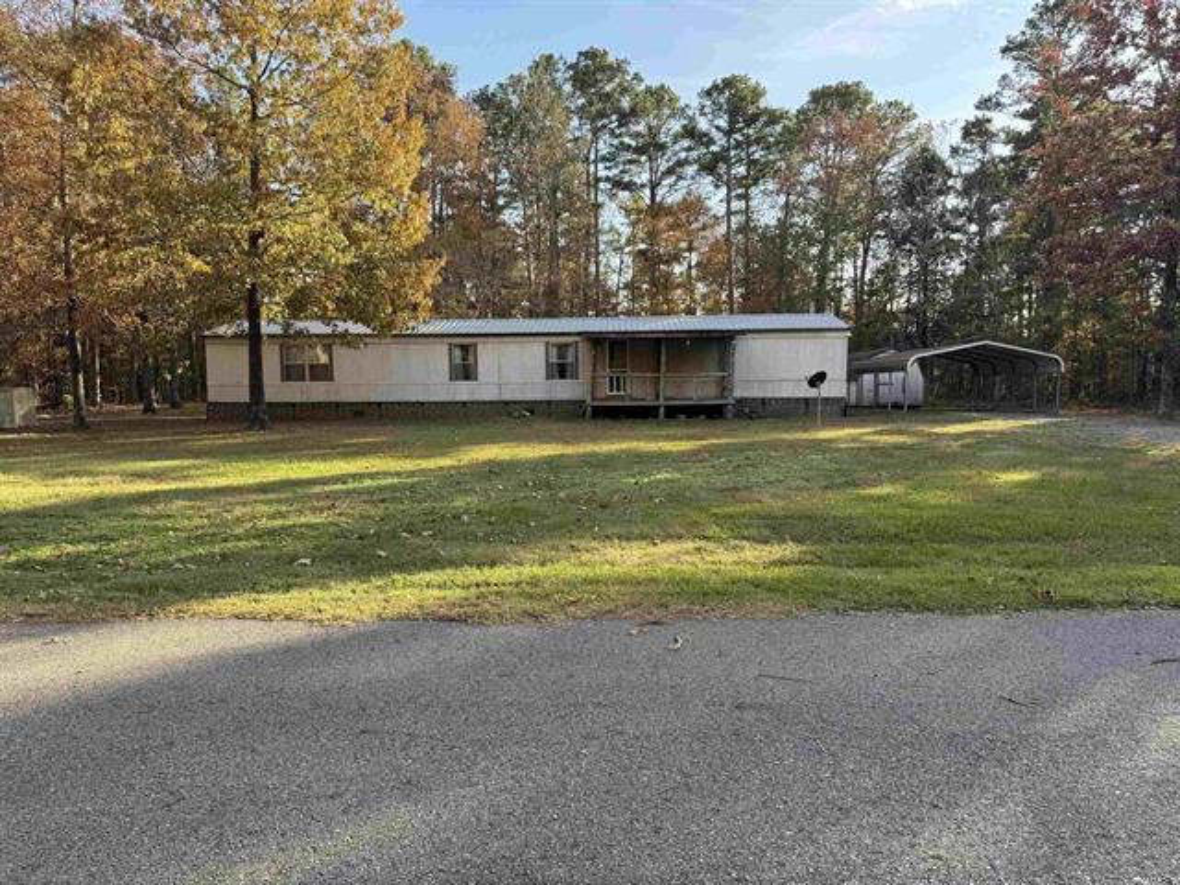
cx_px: 590
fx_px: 818
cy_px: 442
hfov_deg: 71.6
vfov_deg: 56.8
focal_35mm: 24
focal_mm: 6.76
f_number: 1.78
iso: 80
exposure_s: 1/593
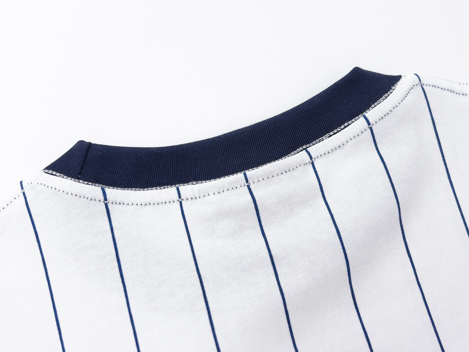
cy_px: 161
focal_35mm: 35
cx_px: 238
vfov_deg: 40.7
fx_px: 474
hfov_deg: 52.6
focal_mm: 5.7
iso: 32
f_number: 1.5
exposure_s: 1/100
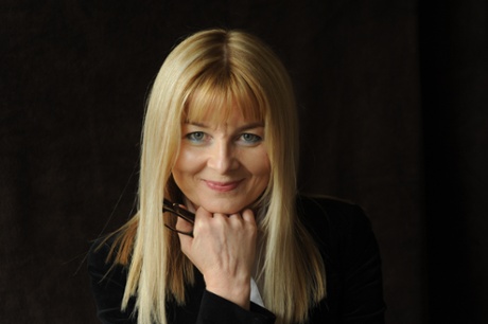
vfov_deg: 16.0
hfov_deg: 23.9
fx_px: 1151
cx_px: 244
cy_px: 162
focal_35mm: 85
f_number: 4.5
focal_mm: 85
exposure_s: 1/30
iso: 500
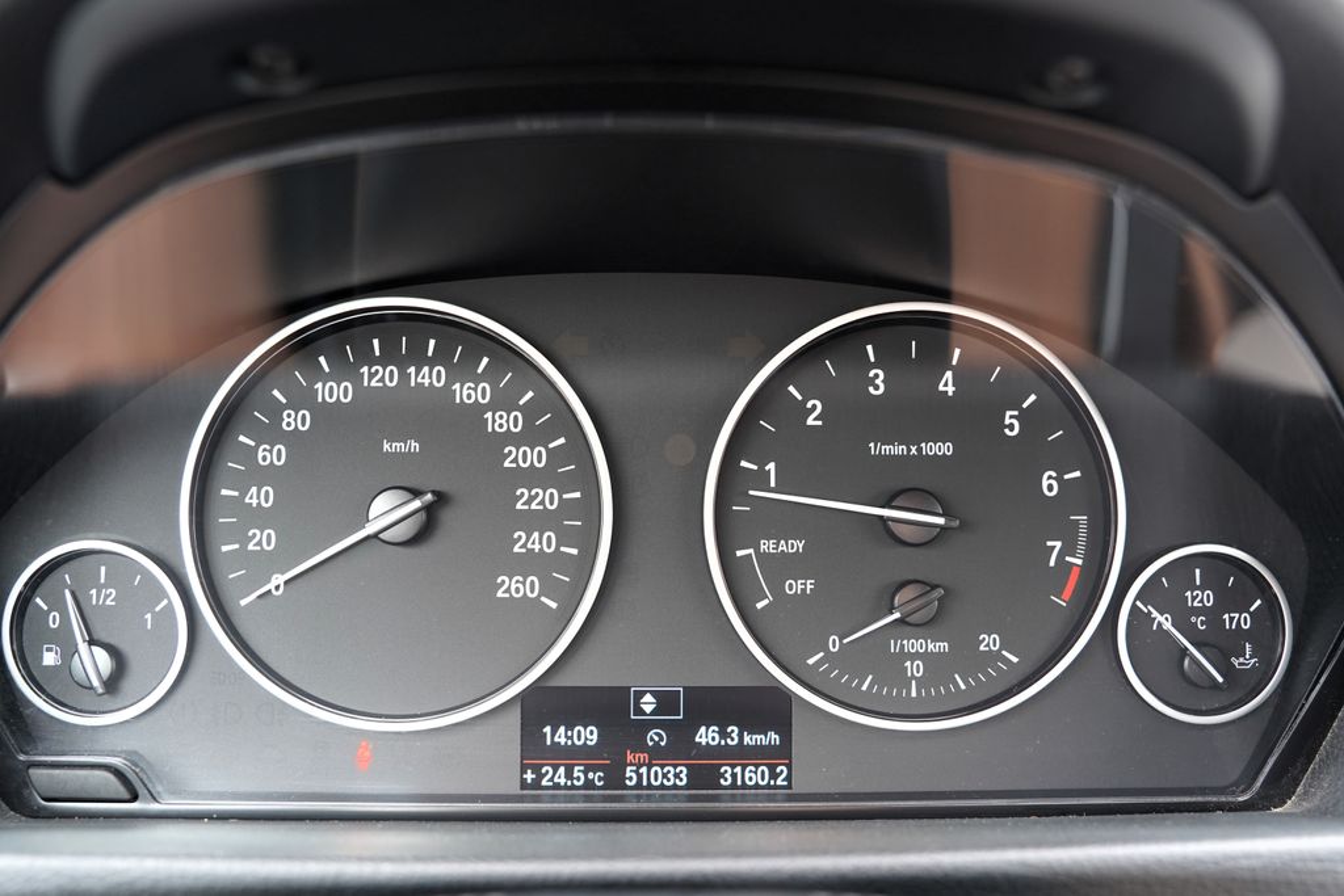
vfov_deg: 45.0
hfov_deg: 63.7
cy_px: 448
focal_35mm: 29
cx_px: 672
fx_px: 1083
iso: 500
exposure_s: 1/60
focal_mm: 29
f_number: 4
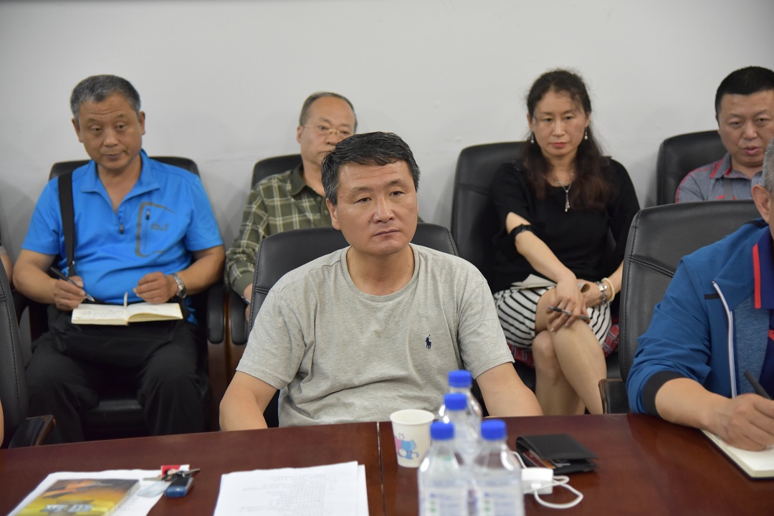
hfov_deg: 28.8
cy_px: 258
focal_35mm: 70
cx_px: 387
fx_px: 1505
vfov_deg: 19.5
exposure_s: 1/60
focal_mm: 70
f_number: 4
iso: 4000
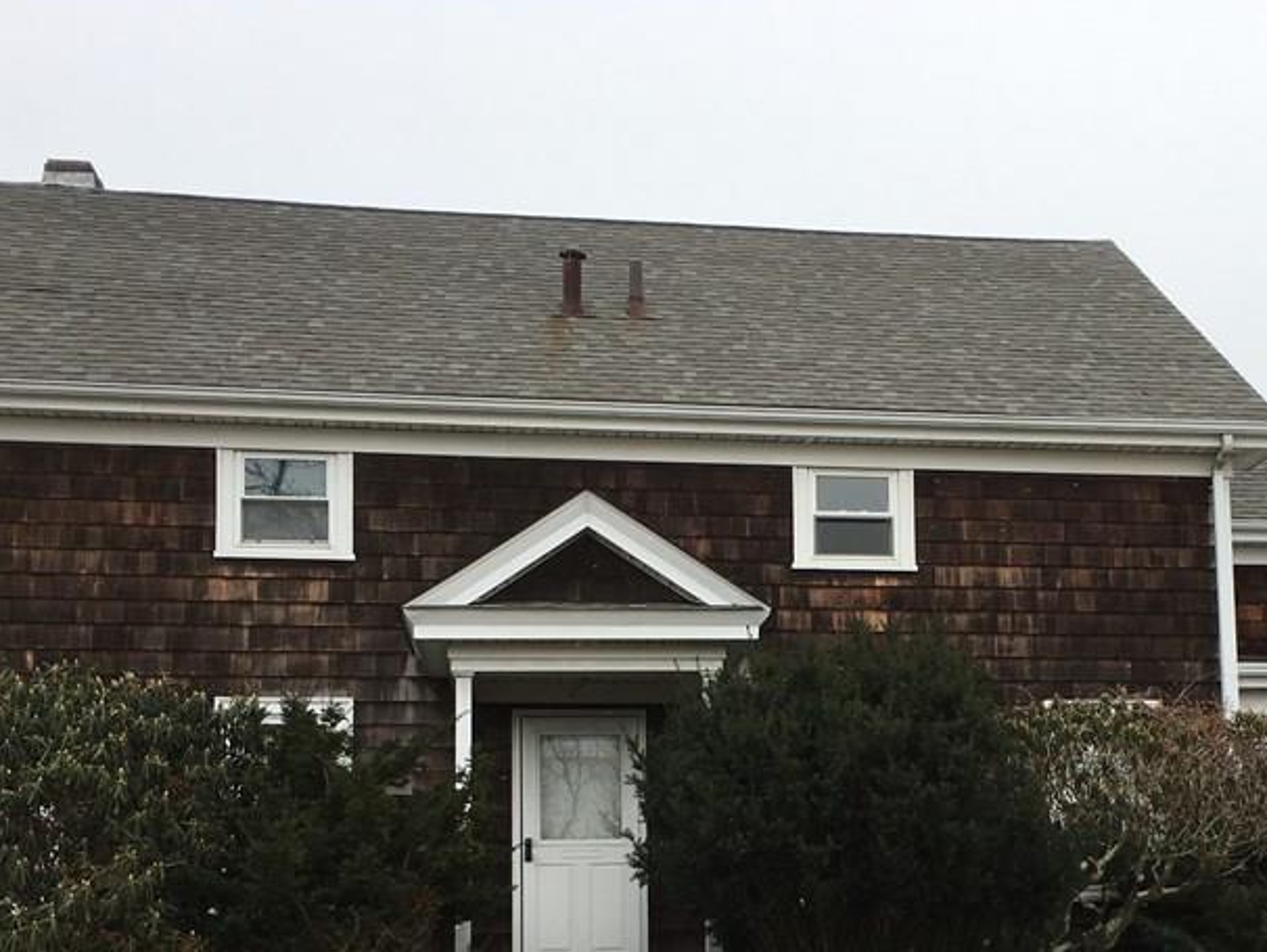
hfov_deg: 38.5
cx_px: 830
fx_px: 1794
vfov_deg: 28.9
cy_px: 785
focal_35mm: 49
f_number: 2.2
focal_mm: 4.15
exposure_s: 1/569
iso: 25
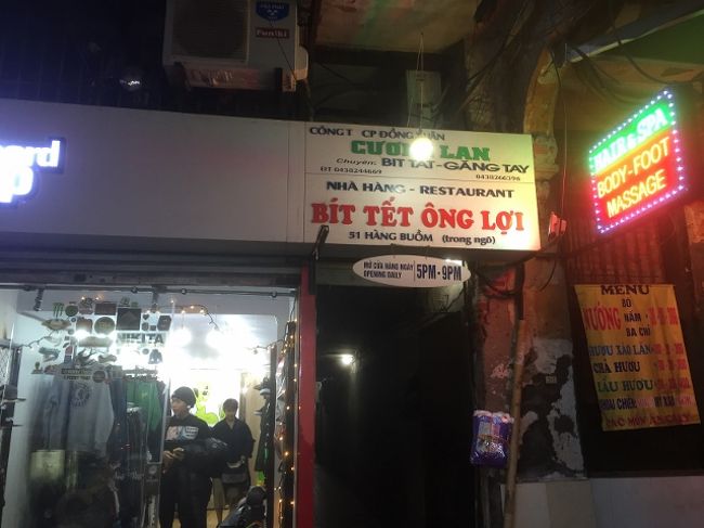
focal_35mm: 29
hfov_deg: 61.7
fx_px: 590
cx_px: 352
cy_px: 264
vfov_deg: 48.2
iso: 100
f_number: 2.2
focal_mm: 4.15
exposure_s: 1/33
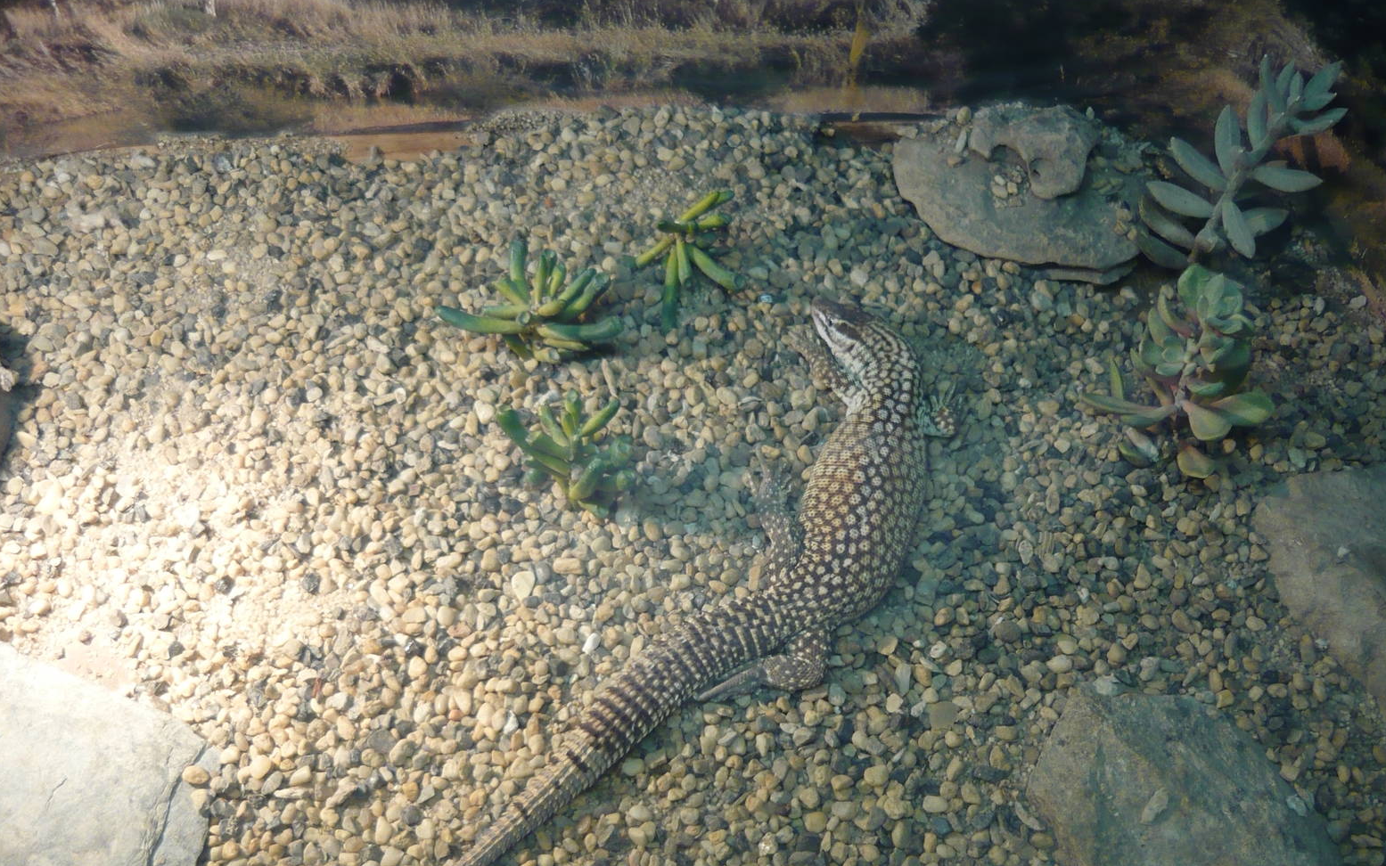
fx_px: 1360
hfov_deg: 54.0
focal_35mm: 36
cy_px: 532
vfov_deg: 35.2
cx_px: 681
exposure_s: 1/30
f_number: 2.8
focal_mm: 5.5
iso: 200
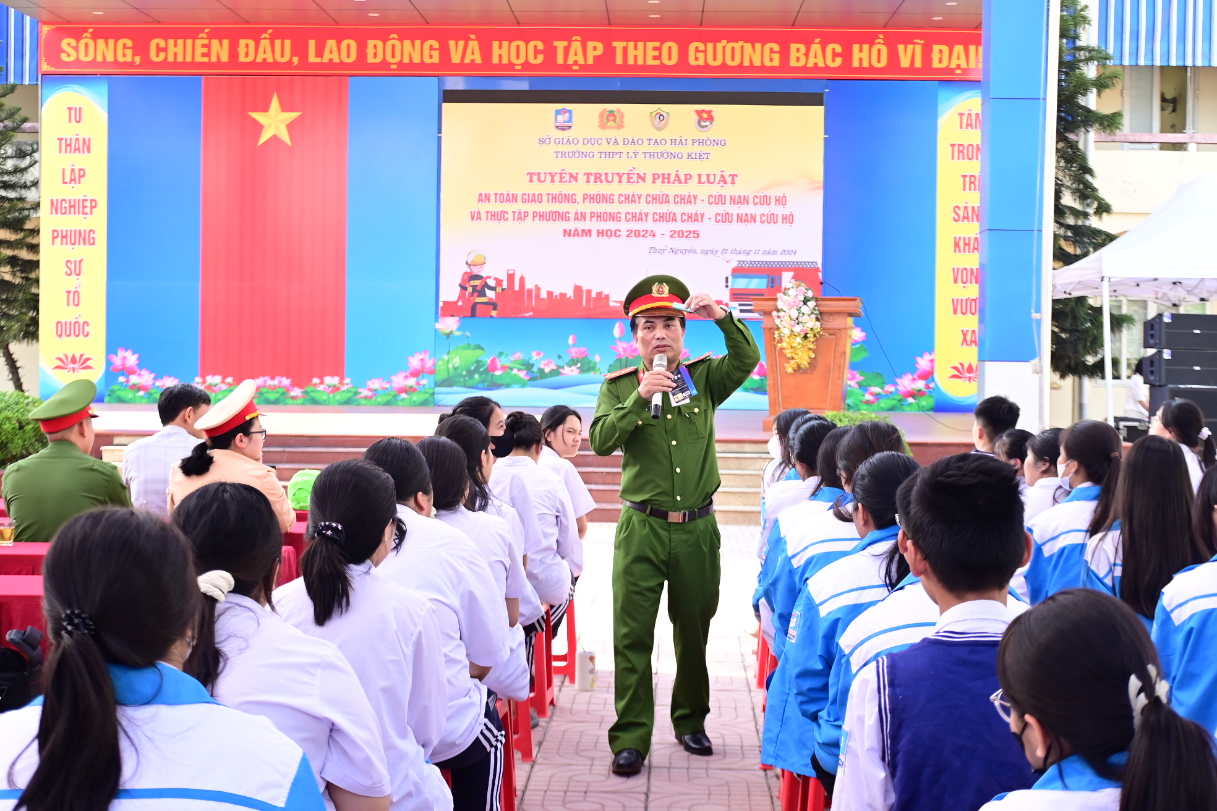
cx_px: 608
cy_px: 406
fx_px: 1927
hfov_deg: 35.1
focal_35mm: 57
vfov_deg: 23.8
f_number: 4.2
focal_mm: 38
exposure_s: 1/200
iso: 400
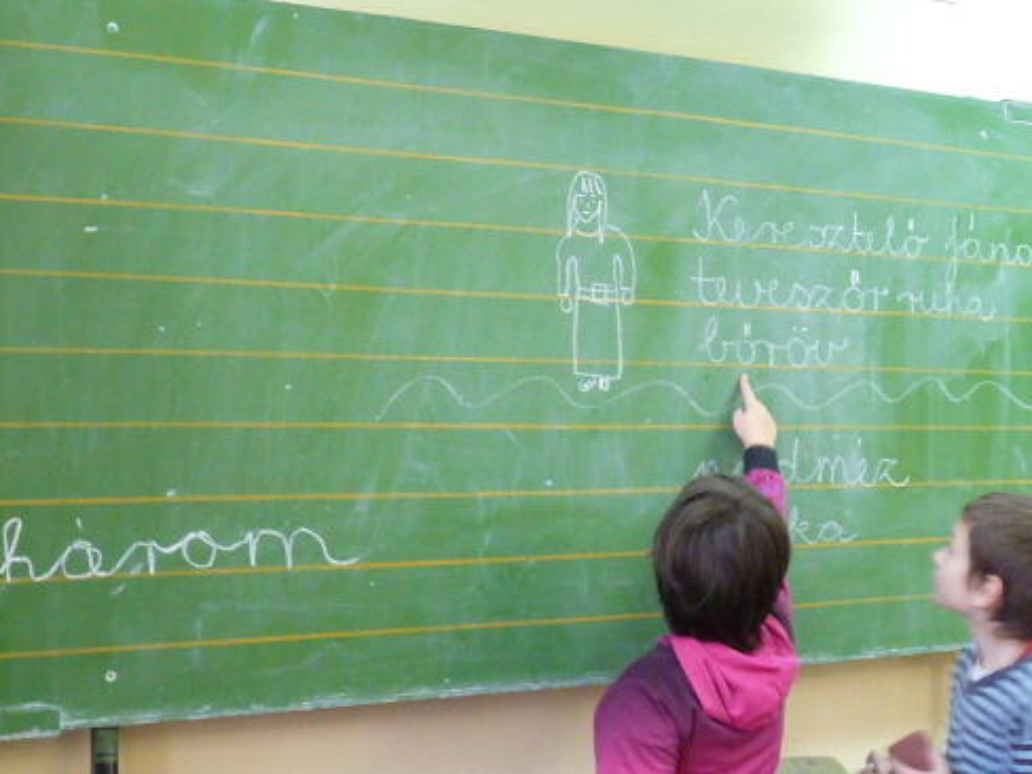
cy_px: 391
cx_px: 641
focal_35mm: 59
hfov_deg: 32.6
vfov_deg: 24.8
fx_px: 1759
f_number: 2.8
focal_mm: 4.8
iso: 400
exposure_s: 1/13
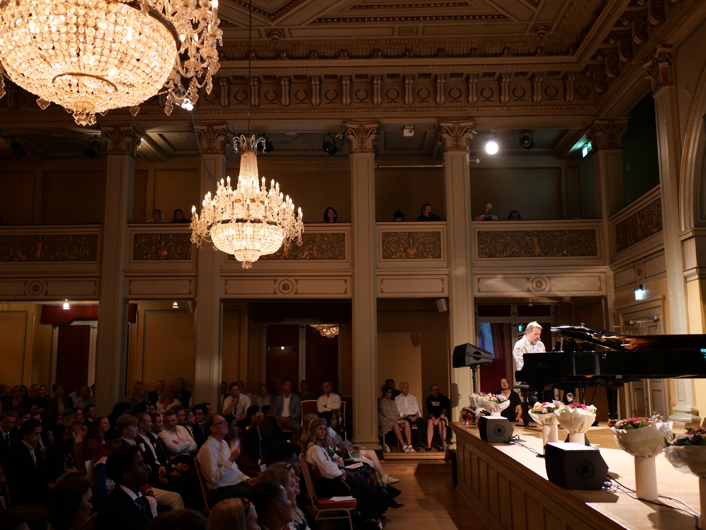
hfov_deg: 56.8
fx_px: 653
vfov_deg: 44.2
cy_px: 265
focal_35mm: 32
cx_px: 353
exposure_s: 1/30
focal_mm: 16
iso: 800
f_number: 1.4
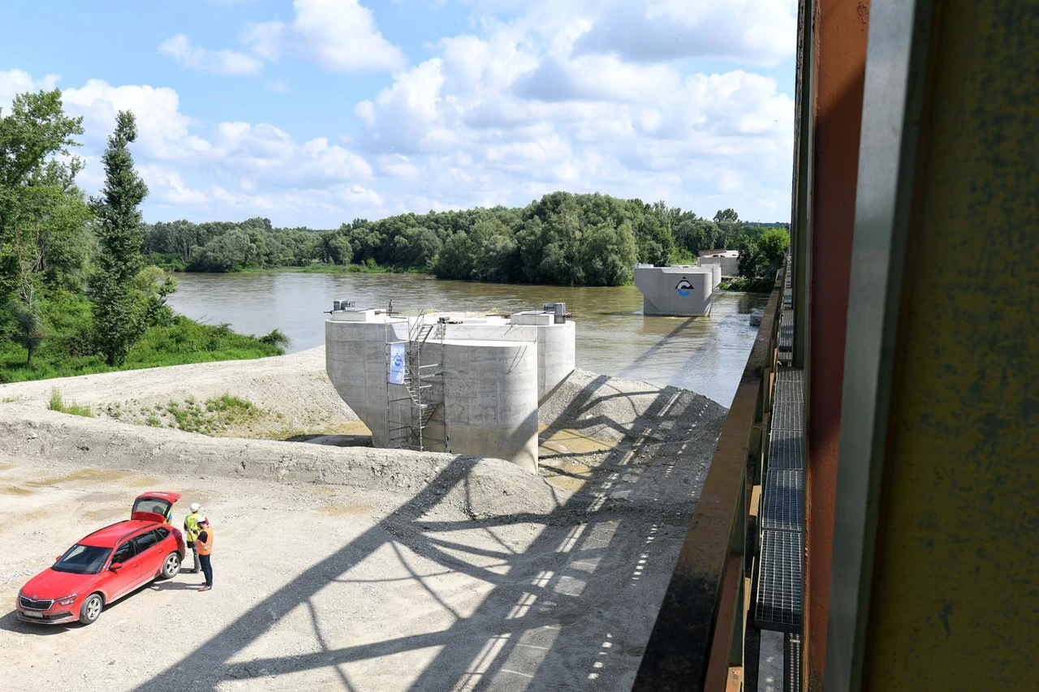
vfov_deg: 47.9
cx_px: 520
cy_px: 346
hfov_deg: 67.4
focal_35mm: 27
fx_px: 779
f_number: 8
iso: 64
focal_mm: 27
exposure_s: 1/200
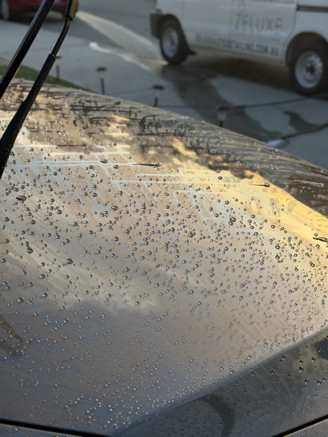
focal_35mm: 48
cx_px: 164
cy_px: 218
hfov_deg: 30.3
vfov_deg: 39.7
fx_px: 606
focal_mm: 6.76
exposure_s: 1/458
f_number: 1.78
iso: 64
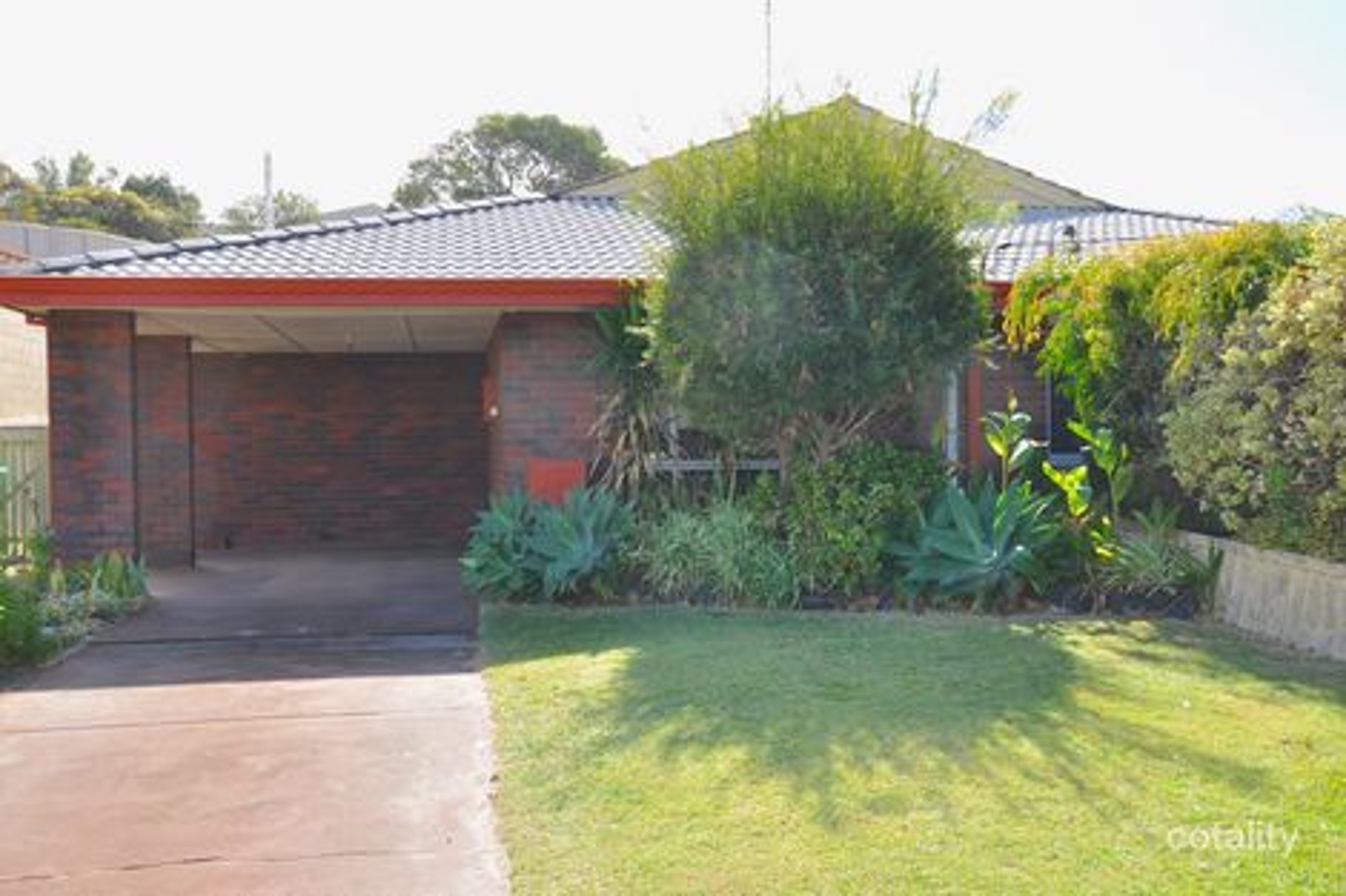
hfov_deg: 53.1
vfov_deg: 36.8
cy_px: 448
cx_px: 673
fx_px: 1345
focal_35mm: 36
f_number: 8
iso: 200
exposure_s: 1/200
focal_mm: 24
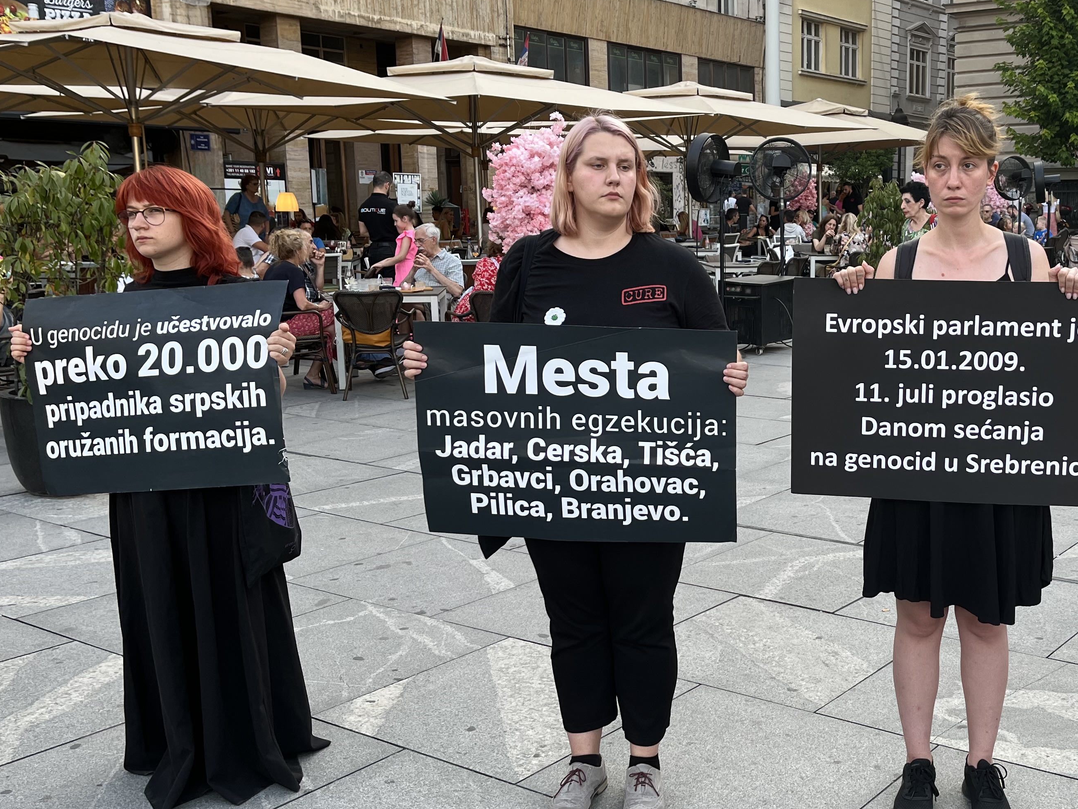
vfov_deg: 36.0
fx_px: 1246
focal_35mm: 40
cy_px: 419
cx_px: 781
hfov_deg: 45.5
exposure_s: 1/122
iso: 40
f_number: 1.6
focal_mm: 5.1
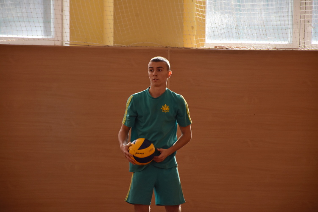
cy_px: 106
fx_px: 1855
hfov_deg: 9.8
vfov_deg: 6.5
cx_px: 159
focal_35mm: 210
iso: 800
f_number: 5.6
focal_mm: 140
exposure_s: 1/500
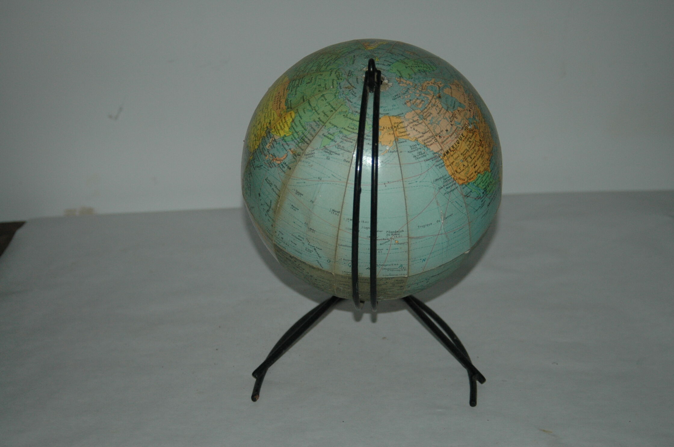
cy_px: 224
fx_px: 982
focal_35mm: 52
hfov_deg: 37.9
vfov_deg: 25.7
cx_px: 337
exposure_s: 1/60
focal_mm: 35
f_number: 3.8
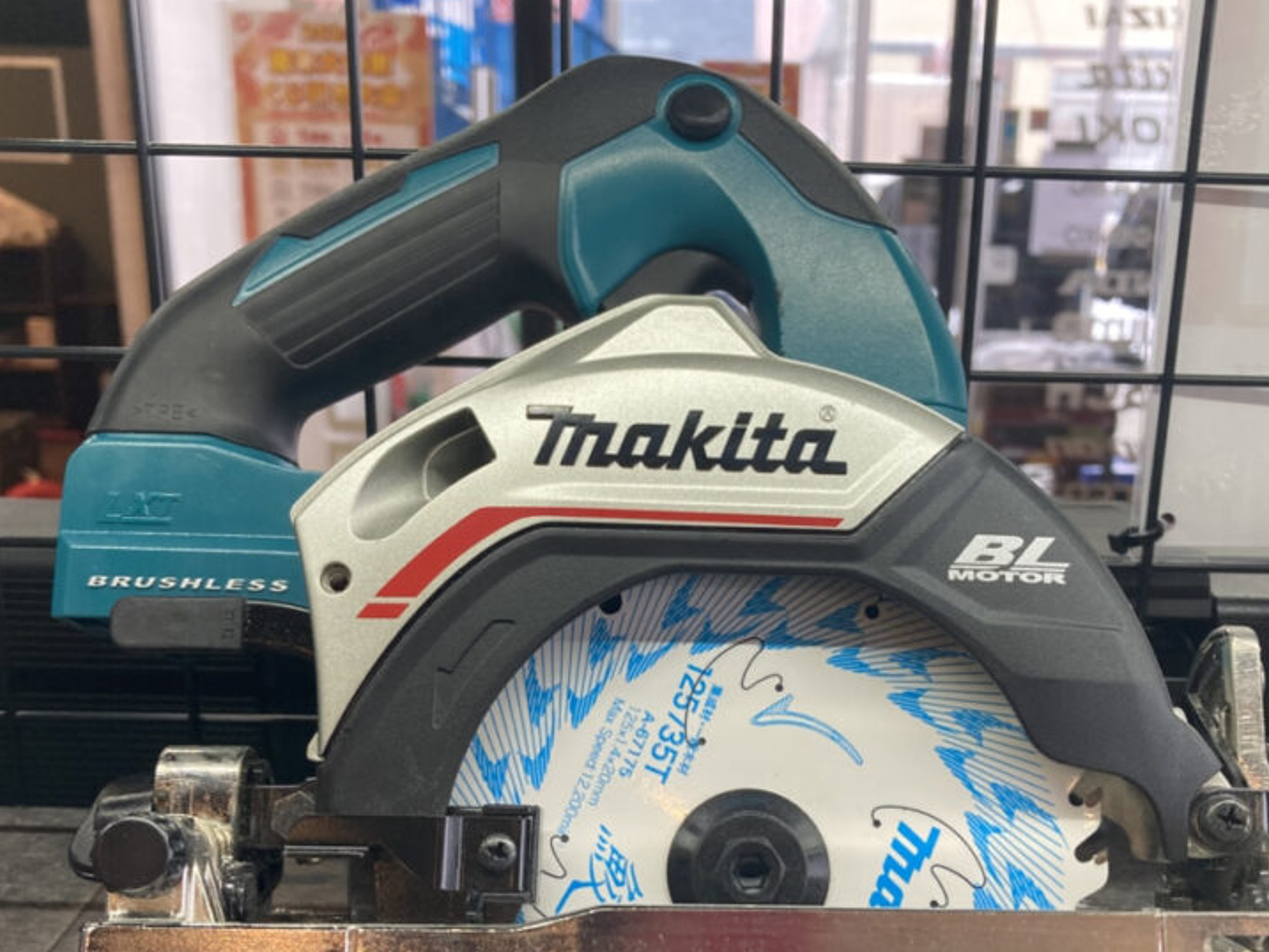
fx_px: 1467
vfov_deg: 35.5
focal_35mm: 40
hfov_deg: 46.7
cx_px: 715
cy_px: 660
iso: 50
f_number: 1.8
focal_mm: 3.99
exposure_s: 1/60
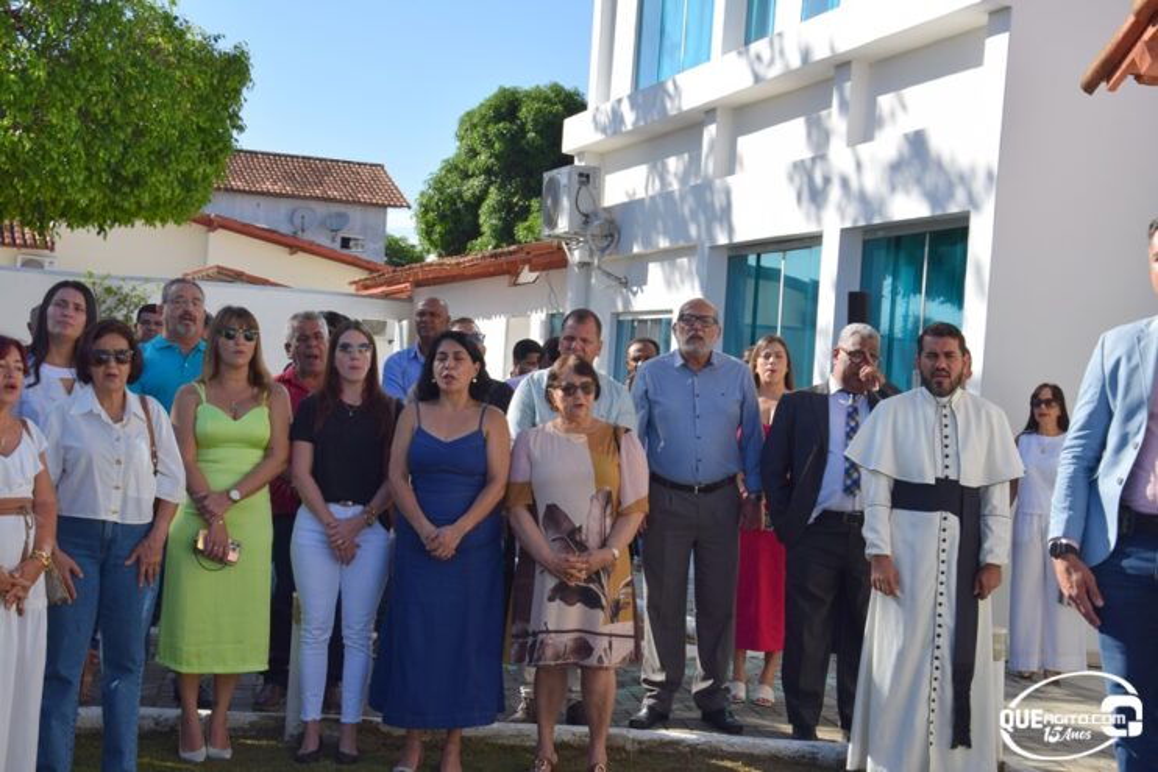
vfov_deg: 22.6
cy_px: 386
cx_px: 579
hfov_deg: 33.4
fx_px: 1930
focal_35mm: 60
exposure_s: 1/200
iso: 100
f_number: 9
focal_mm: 40
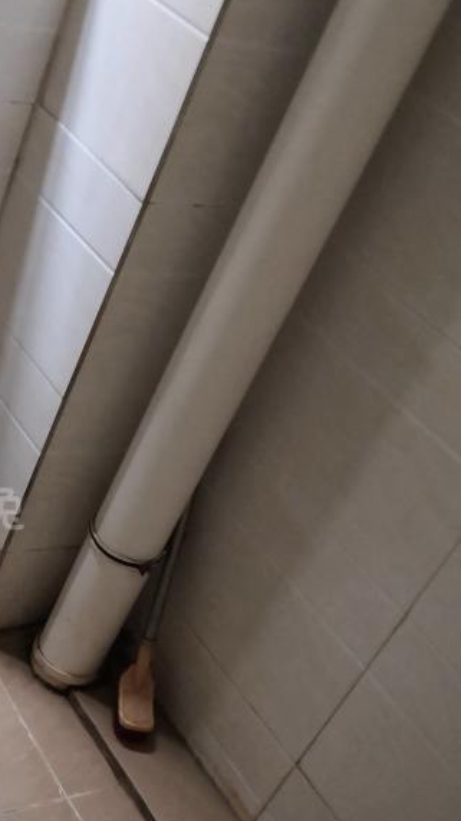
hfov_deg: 20.4
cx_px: -90
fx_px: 1196
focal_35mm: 55
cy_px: 494
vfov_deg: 37.7
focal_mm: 3.81
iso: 640
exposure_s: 1/20
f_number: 2.2
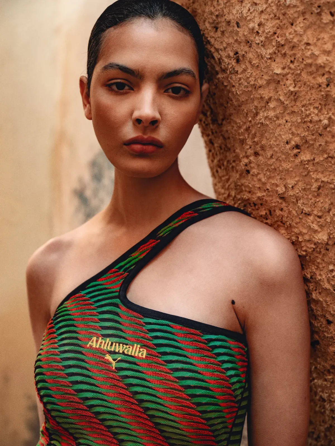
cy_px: 223
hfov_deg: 28.6
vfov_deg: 37.5
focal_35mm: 51
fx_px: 658
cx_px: 168
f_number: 4
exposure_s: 1/60
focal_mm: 64
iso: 800
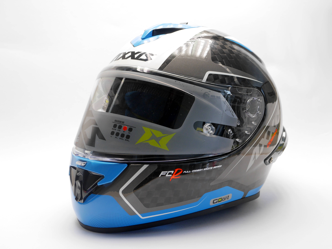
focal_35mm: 44
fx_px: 422
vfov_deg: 32.9
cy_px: 124
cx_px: 166
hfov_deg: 42.9
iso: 250
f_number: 4.5
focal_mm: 22
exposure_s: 1/60
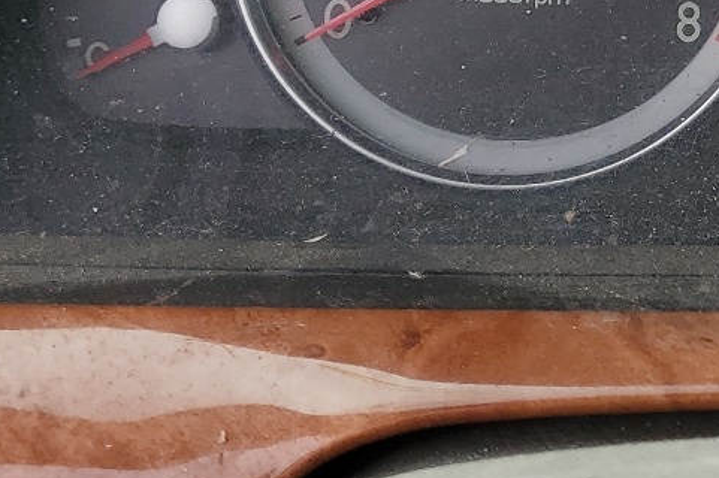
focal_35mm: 90
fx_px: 1796
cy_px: -182
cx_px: 857
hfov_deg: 21.1
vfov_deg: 14.4
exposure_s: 1/769
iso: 50
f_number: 1.5
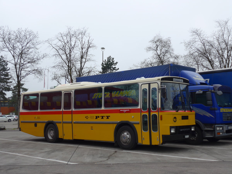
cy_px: 87
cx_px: 116
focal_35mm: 46
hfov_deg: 41.2
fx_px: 308
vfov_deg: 31.5
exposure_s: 1/500
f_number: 3
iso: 80
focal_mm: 9.5
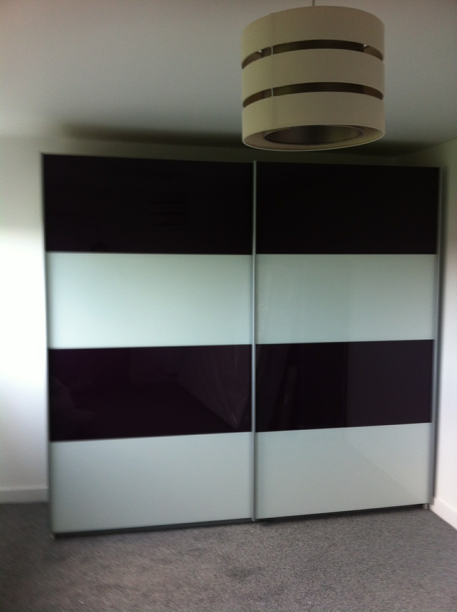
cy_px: 306
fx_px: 618
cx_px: 228
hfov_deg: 40.6
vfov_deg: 52.7
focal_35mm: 35
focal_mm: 3.85
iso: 80
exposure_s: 1/20
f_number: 2.8
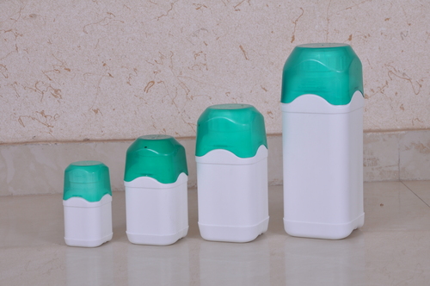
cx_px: 215
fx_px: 1431
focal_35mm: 120
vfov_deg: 11.4
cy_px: 143
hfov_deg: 17.1
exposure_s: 1/125
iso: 200
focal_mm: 80
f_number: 10
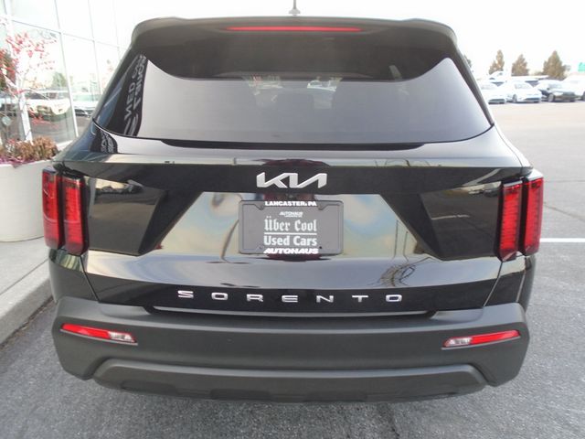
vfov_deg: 53.1
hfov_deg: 67.3
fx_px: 439
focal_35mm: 26
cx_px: 292
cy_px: 220
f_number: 3.2
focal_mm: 4.6
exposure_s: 1/40
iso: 100
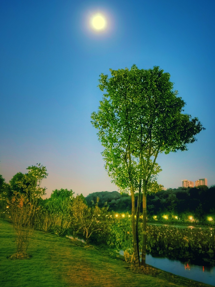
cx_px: 104
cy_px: 132
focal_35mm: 35
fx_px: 290
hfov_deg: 40.7
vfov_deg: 52.6
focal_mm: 6.71
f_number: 1.9
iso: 6400
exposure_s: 1/16.7
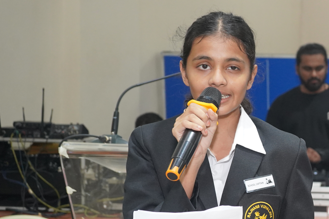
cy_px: 180
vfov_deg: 13.5
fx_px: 923
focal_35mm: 101
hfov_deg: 19.4
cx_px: 363
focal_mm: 45
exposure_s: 1/160
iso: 3200
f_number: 4.5
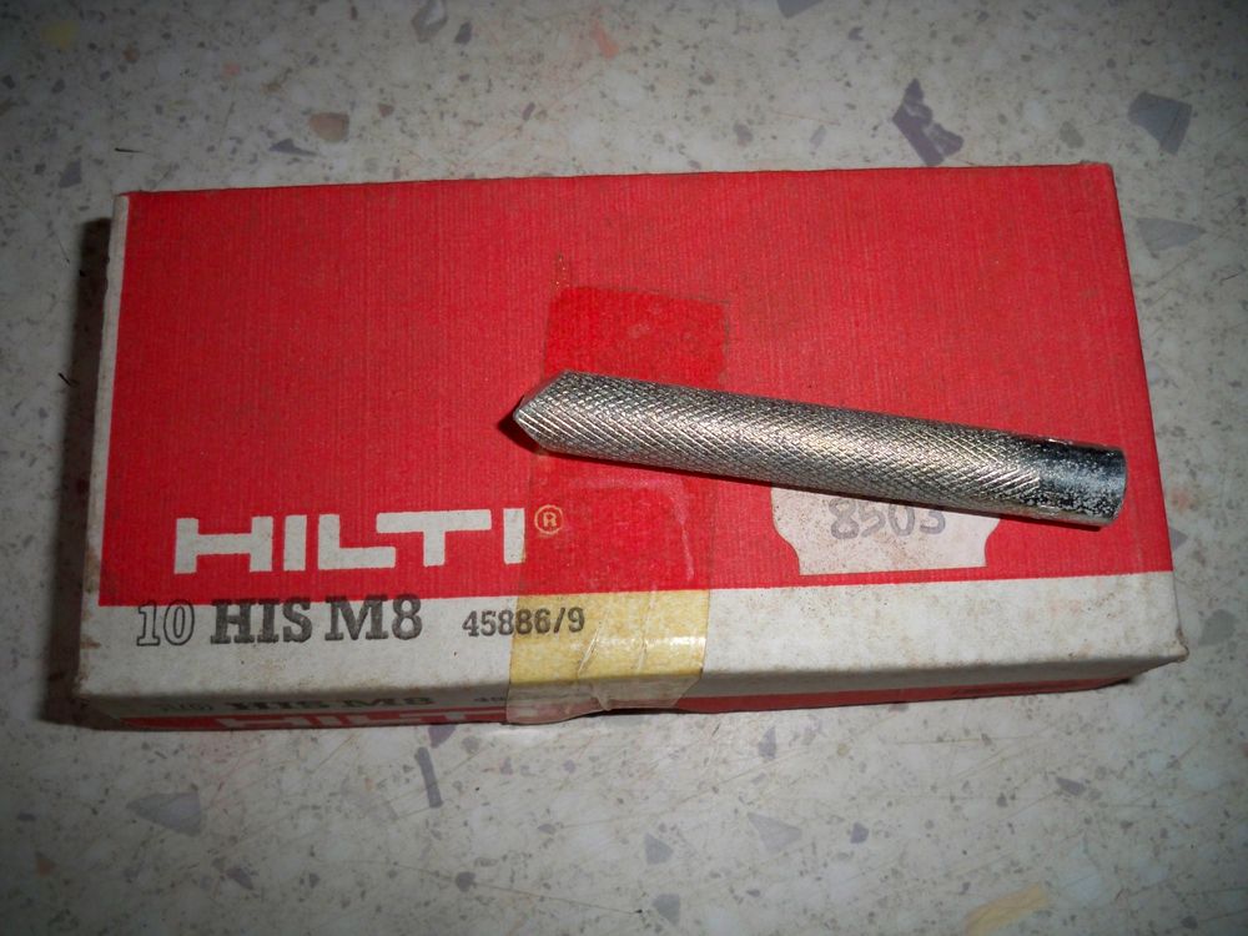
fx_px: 1262
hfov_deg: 52.6
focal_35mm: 35
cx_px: 624
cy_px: 468
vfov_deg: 40.7
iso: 200
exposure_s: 1/60
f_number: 3.1
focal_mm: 6.3
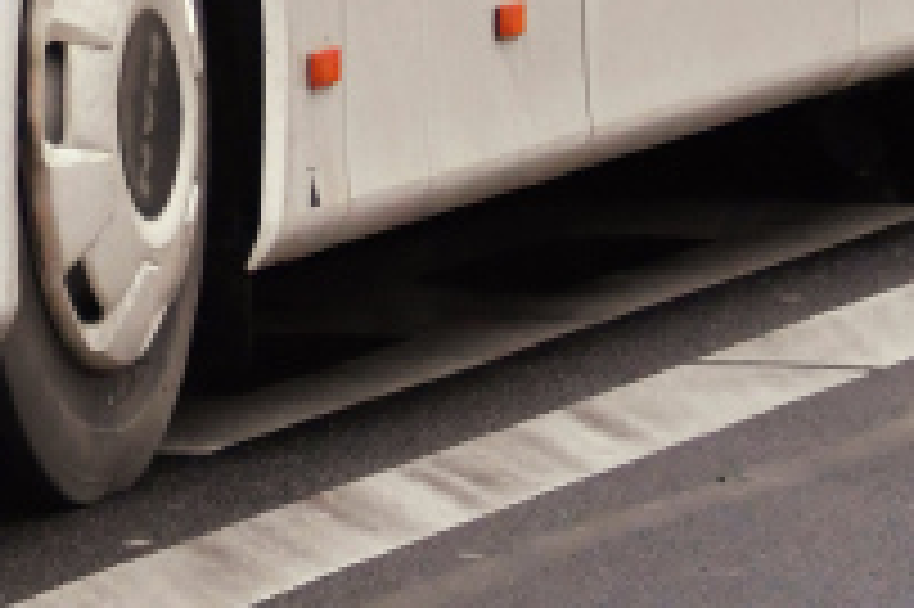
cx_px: -680
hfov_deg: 4.3
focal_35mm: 480
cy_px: -935
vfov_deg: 2.8
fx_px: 12176
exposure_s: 1/500
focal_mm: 50
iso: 1600
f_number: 4.5
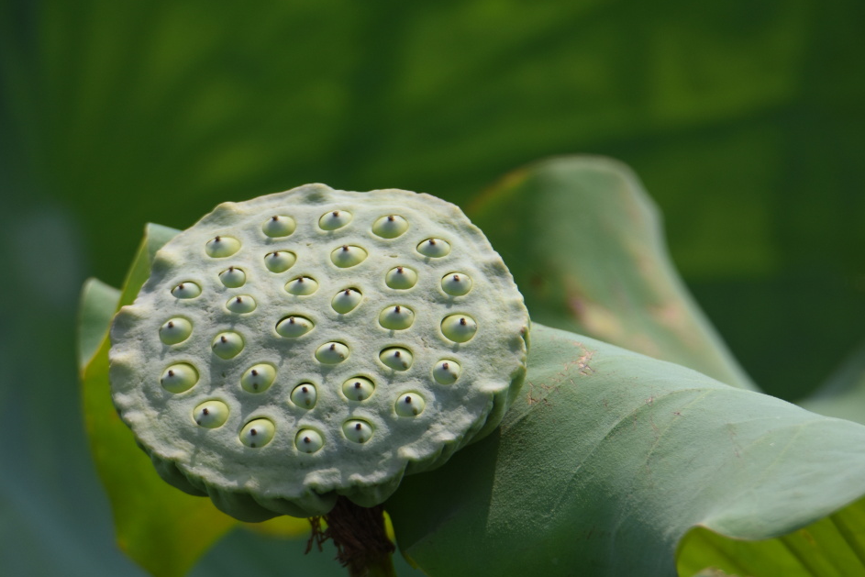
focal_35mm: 1145
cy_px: 326
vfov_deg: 1.2
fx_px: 27514
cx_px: 431
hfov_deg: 1.8
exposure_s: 1/1250
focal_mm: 600
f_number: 6.3
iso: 320
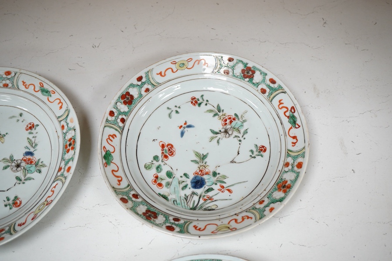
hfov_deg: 43.6
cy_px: 130
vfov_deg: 29.9
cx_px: 196
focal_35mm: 45
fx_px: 490
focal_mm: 30
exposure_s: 1/125
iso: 1250
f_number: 7.1
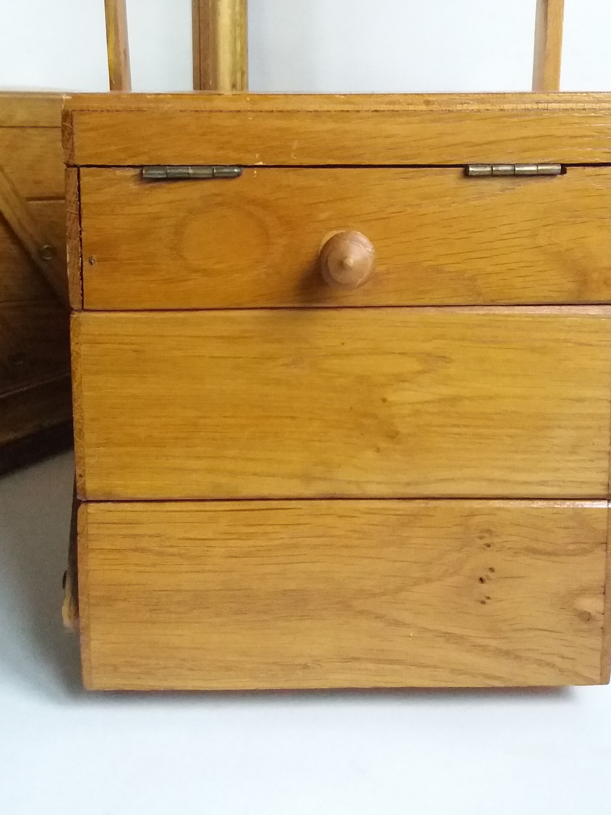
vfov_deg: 46.9
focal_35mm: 39
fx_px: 918
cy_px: 253
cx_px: 345
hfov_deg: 36.8
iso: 400
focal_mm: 3.7
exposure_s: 1/100
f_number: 1.9
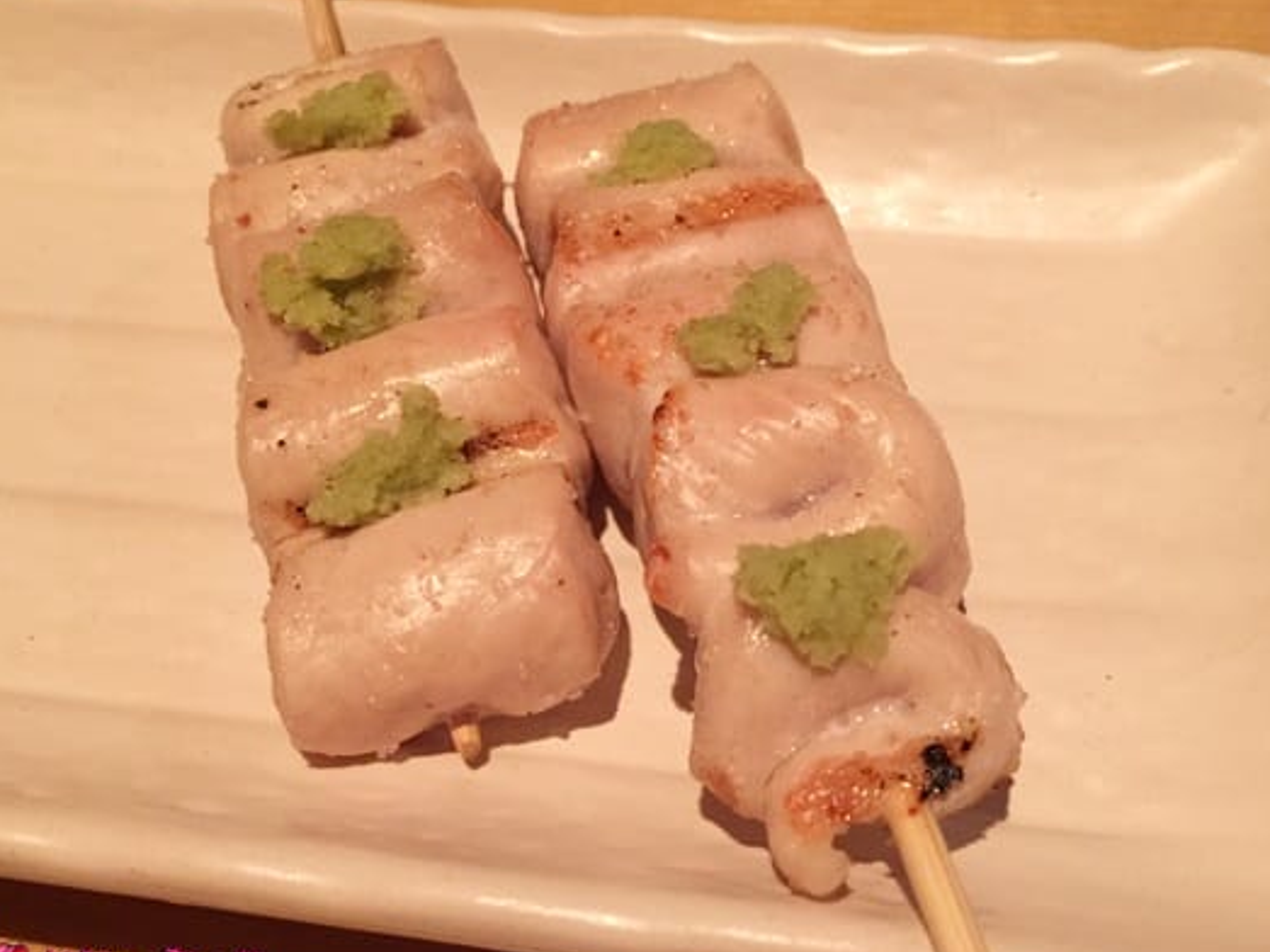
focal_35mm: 37
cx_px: 630
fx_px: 1357
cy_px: 503
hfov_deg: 50.1
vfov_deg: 38.6
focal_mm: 4.15
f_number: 2.2
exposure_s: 1/10
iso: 125
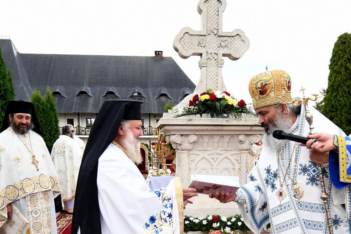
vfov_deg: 70.4
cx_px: 165
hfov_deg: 93.2
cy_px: 115
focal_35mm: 17
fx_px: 166
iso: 500
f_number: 4.5
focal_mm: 10
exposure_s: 1/640
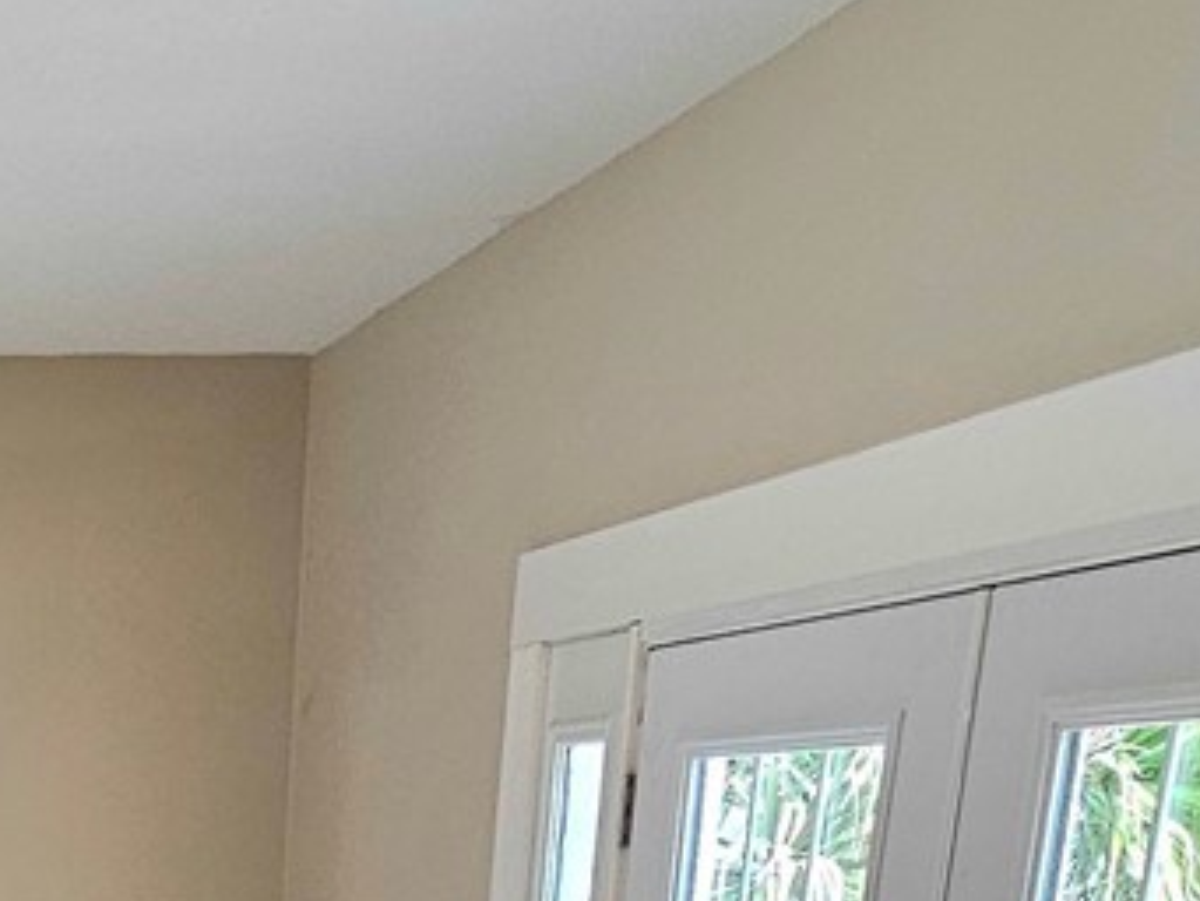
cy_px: 1763
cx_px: -179
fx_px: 2115
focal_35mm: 61
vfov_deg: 17.6
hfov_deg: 28.3
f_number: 2.2
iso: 80
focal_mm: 2.2
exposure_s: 1/60.2
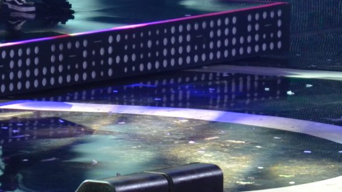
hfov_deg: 2.4
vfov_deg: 1.3
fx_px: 8270
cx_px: 157
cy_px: 40
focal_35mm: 912
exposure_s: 1/125
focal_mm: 165
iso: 800
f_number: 5.3
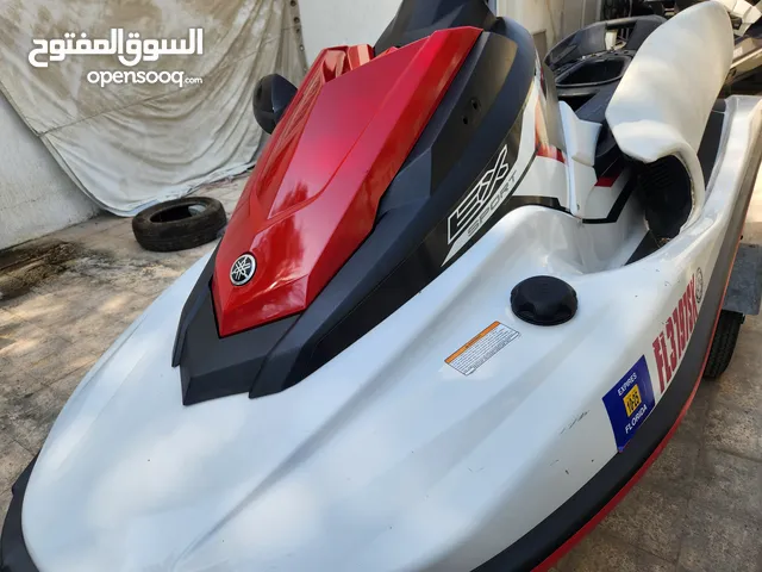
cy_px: 286
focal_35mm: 23
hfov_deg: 73.9
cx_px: 381
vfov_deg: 58.9
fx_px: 506
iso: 20
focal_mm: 5.4
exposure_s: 1/688
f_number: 1.8
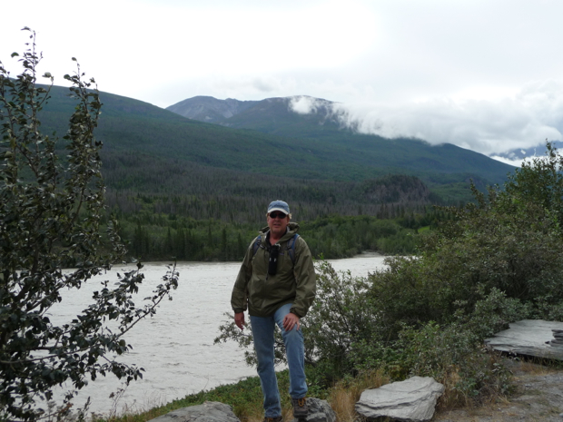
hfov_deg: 43.9
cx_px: 282
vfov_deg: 33.6
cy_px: 211
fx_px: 699
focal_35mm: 43
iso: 100
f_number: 4
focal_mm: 7.1
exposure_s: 1/640
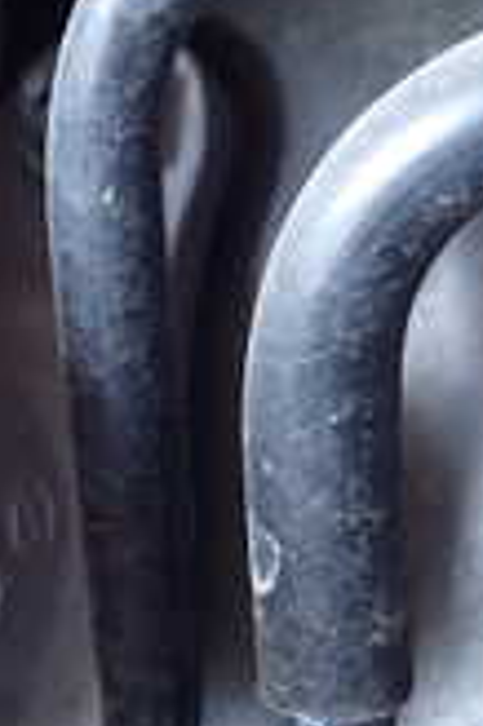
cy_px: 403
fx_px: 1916
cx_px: -177
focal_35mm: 95
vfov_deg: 21.5
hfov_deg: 13.7
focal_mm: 4.5
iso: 200
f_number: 2
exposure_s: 1/40
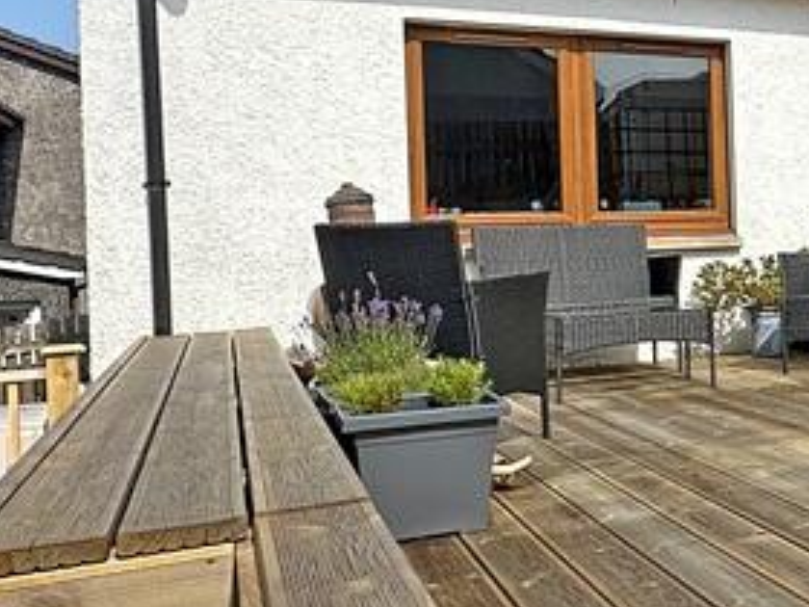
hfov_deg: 30.0
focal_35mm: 50
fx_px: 1169
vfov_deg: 29.0
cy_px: 225
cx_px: 1063
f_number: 2.2
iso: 50
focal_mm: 2.22
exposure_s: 1/1795
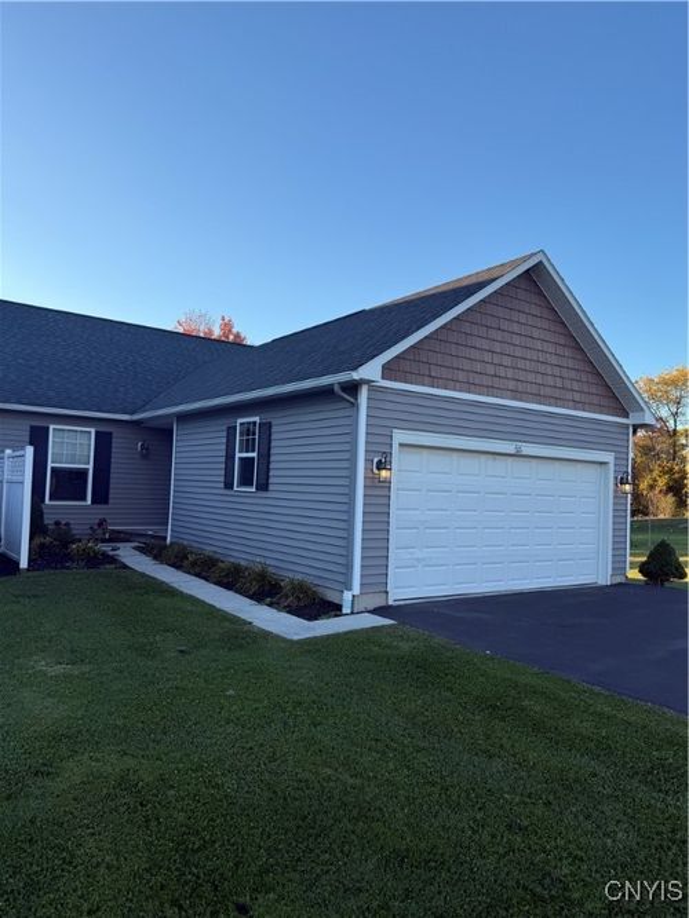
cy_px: 459
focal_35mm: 24
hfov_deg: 56.8
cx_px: 344
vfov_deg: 71.6
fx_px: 637
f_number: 1.78
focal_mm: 6.76
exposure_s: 1/1122
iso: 80
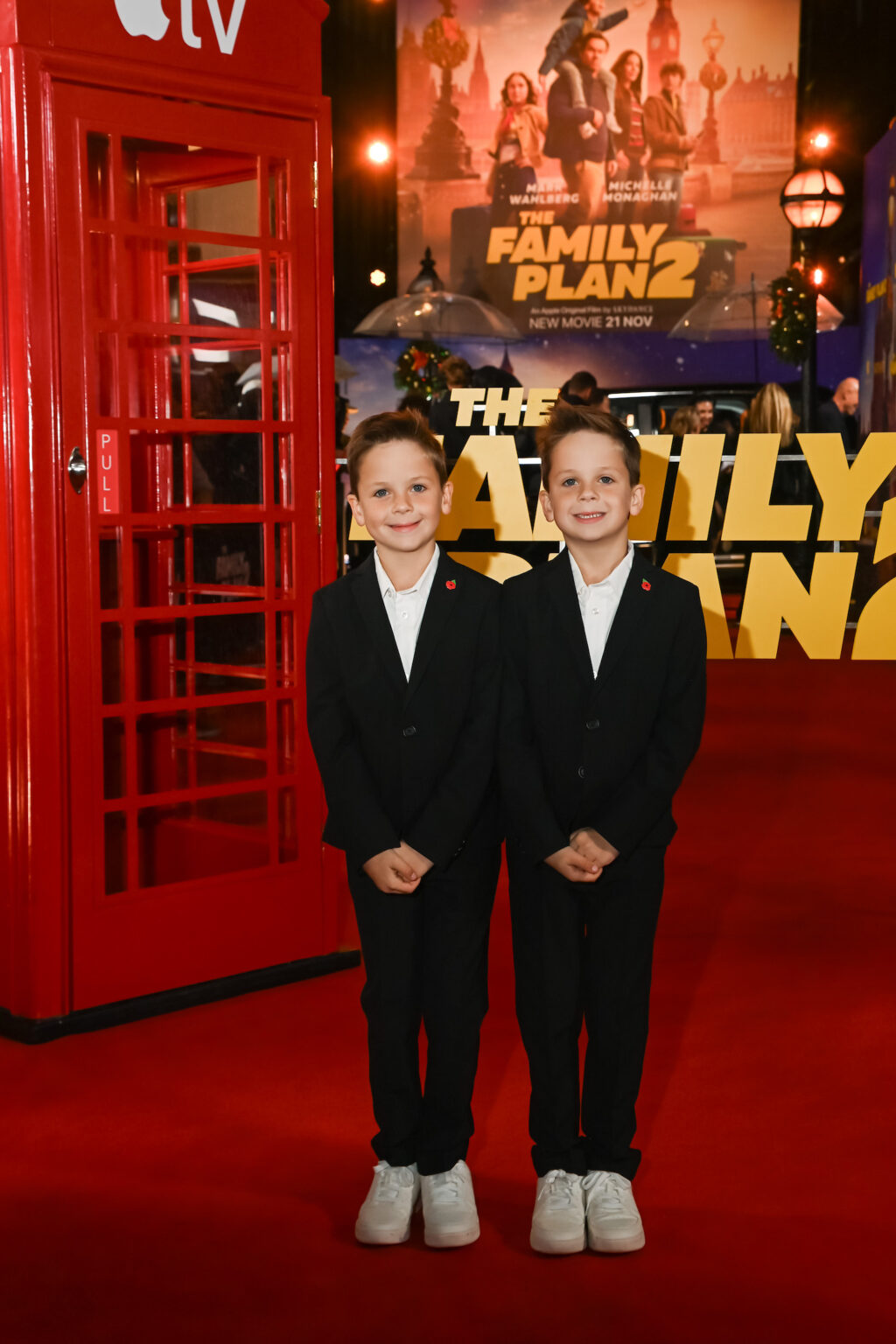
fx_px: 1792
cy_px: 672
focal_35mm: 48
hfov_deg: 28.1
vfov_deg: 41.1
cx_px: 448
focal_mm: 48
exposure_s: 1/400
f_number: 5.6
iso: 1250
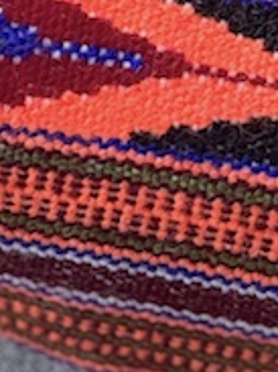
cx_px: -257
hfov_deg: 5.6
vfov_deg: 7.3
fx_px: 2798
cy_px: -370
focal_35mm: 261
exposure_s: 1/160
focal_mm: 6.76
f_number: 1.78
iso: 50
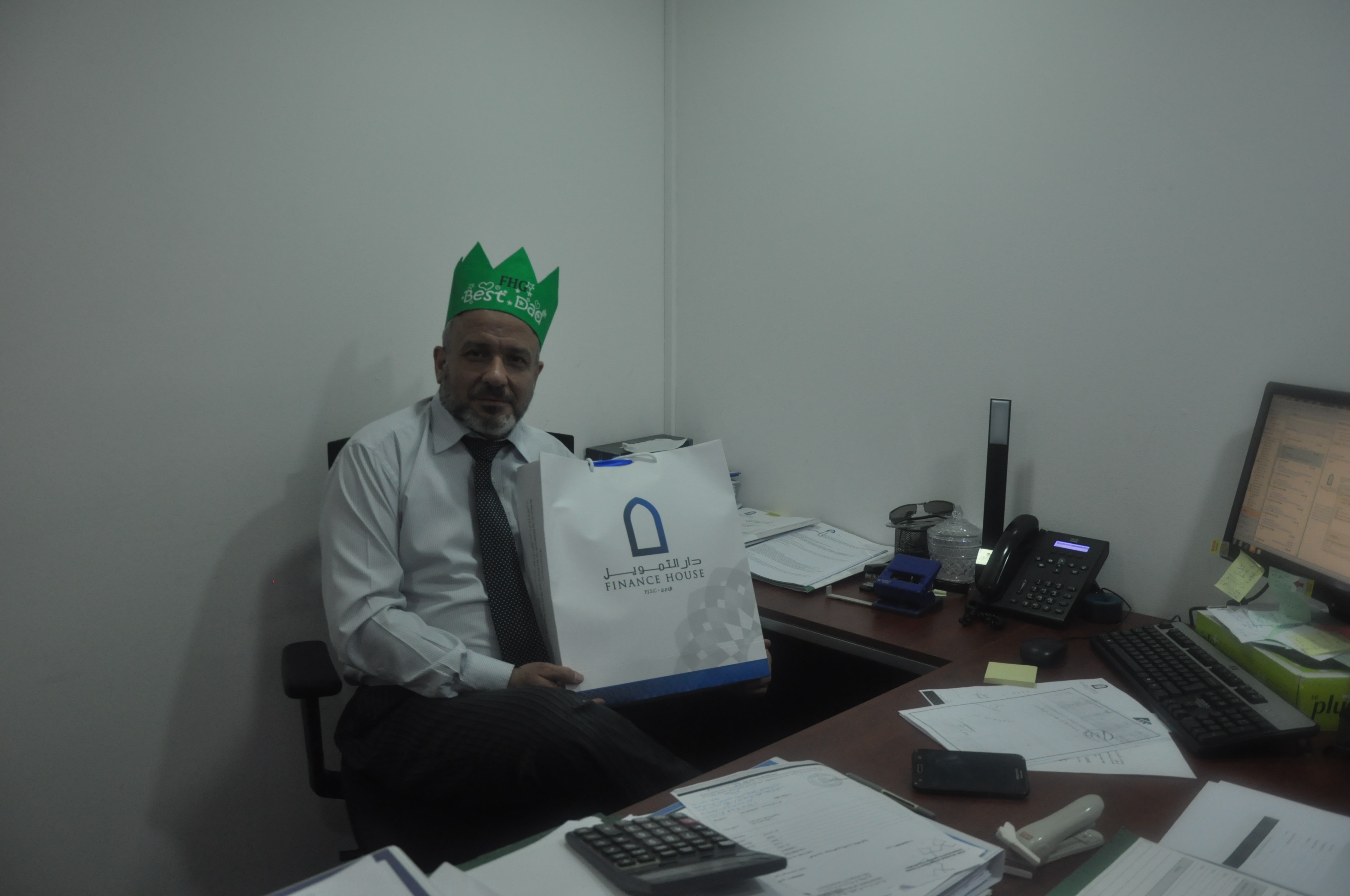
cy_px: 448
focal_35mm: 27
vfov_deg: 47.8
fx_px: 1011
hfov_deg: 67.4
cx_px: 675
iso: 800
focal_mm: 18
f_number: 3.5
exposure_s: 1/125
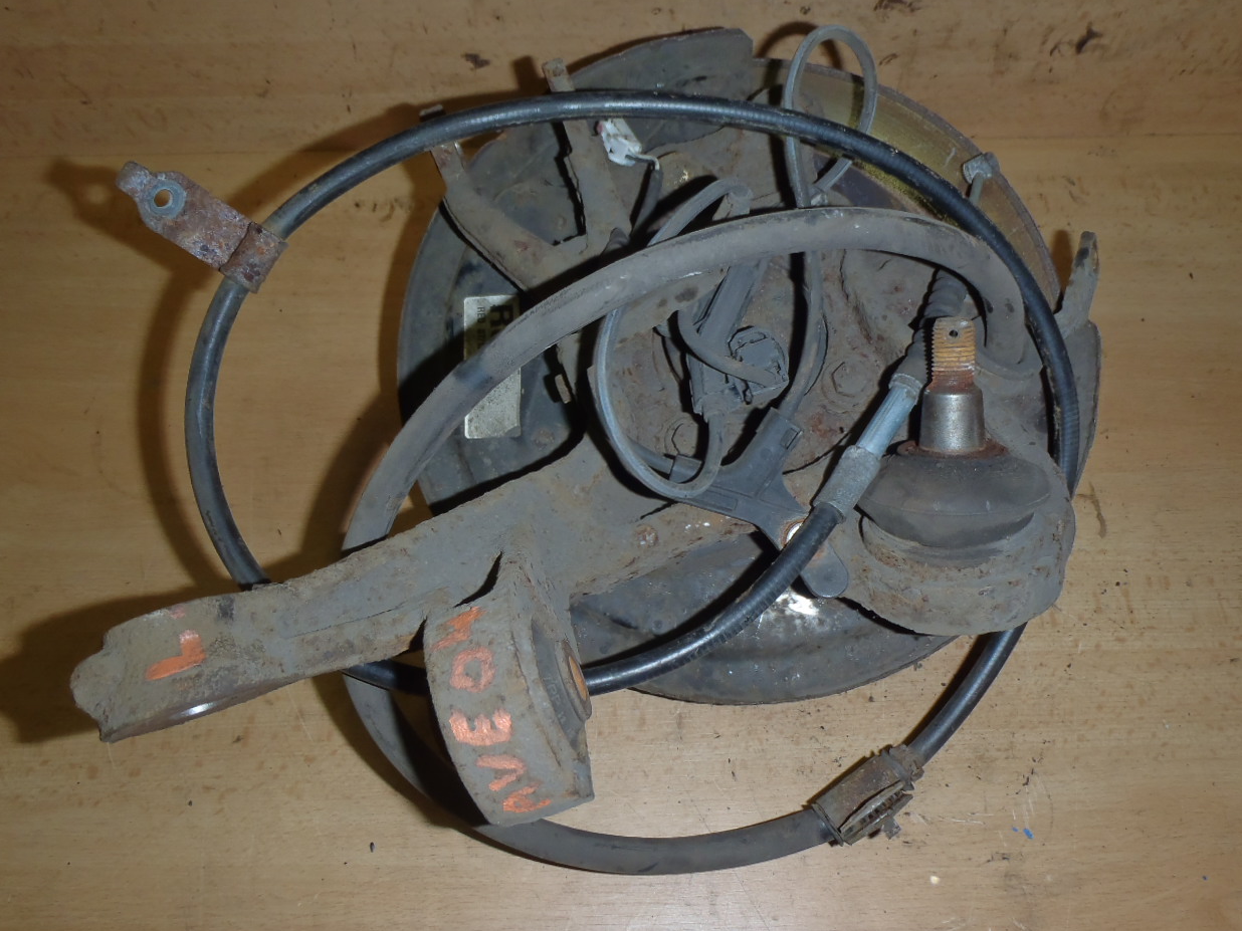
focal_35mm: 29
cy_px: 460
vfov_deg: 48.2
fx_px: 1041
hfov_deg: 61.7
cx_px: 635
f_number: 3.9
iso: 100
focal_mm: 5
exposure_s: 1/30
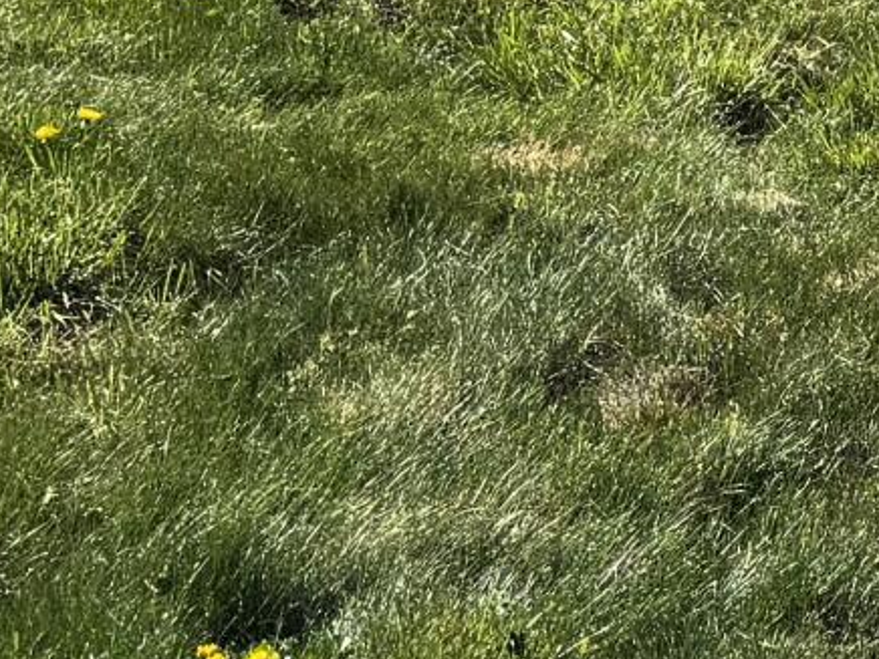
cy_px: -584
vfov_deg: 8.6
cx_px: 911
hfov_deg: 11.8
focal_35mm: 165
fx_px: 4190
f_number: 1.78
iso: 80
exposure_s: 1/4310
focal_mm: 6.76
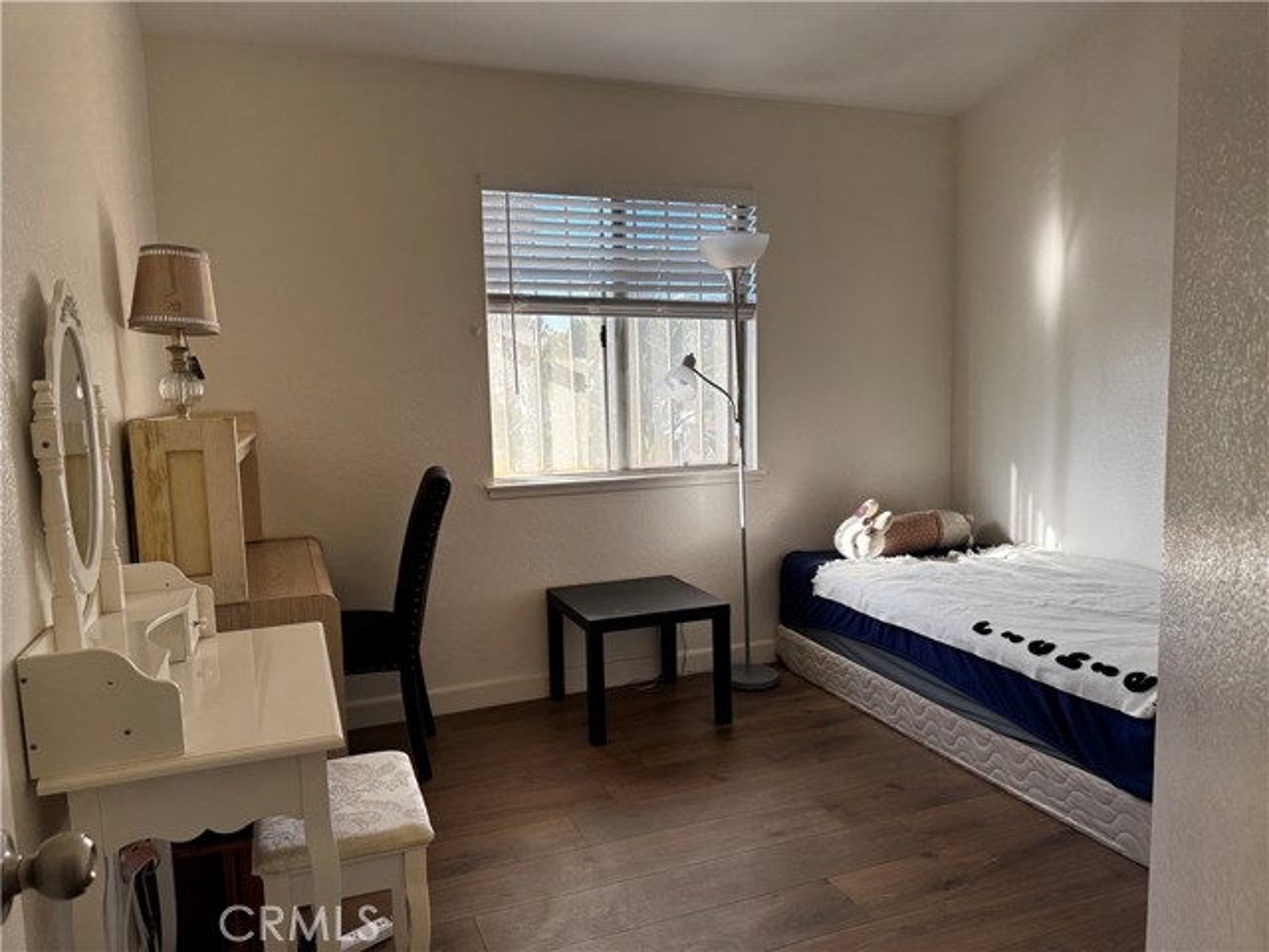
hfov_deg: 71.6
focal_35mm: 24
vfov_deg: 56.8
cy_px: 476
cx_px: 634
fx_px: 880
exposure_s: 1/120
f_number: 1.78
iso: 125
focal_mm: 6.76
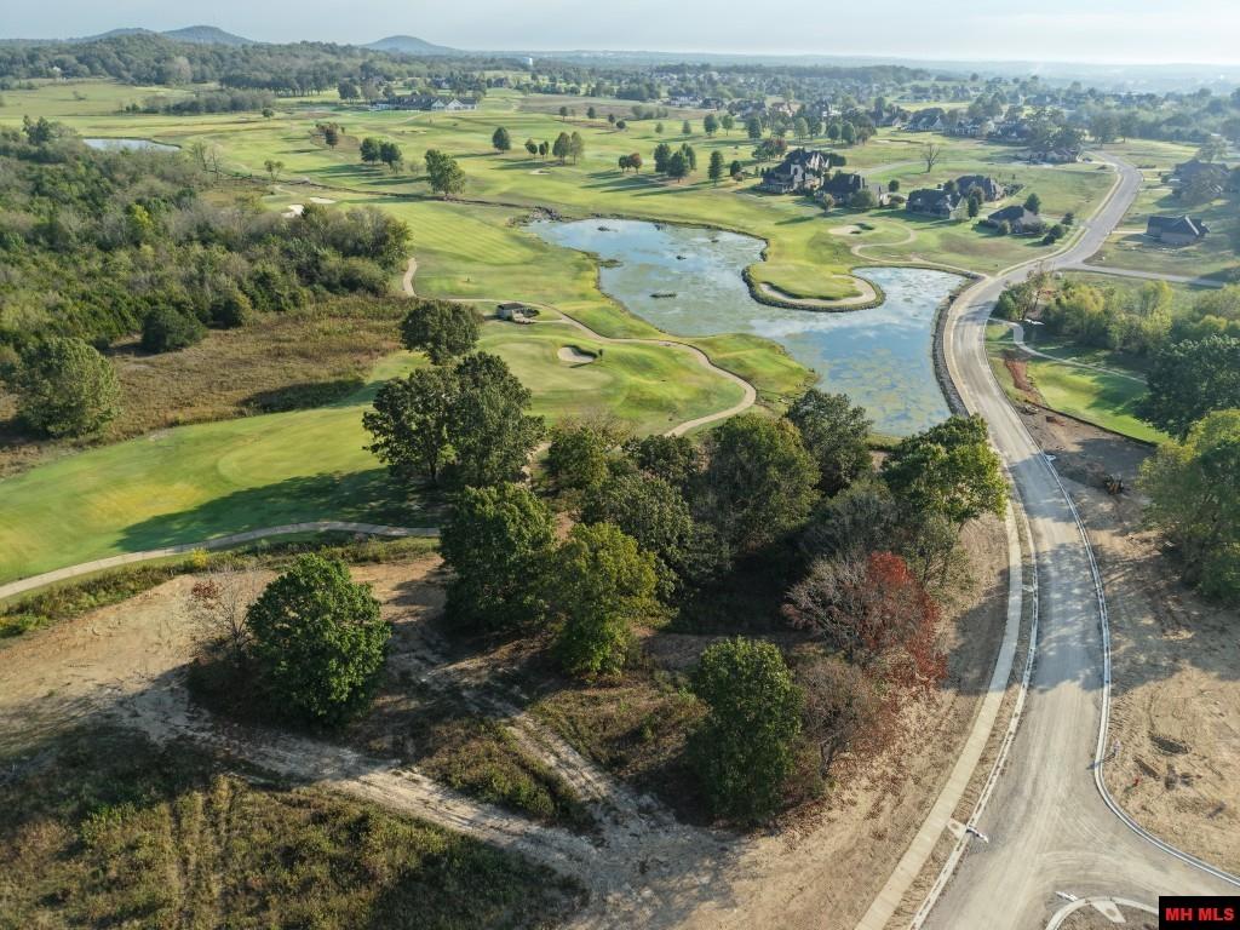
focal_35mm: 24
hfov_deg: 71.6
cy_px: 465
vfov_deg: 56.8
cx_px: 620
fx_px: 860
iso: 270
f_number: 1.8
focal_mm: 8.67
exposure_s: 1/2500
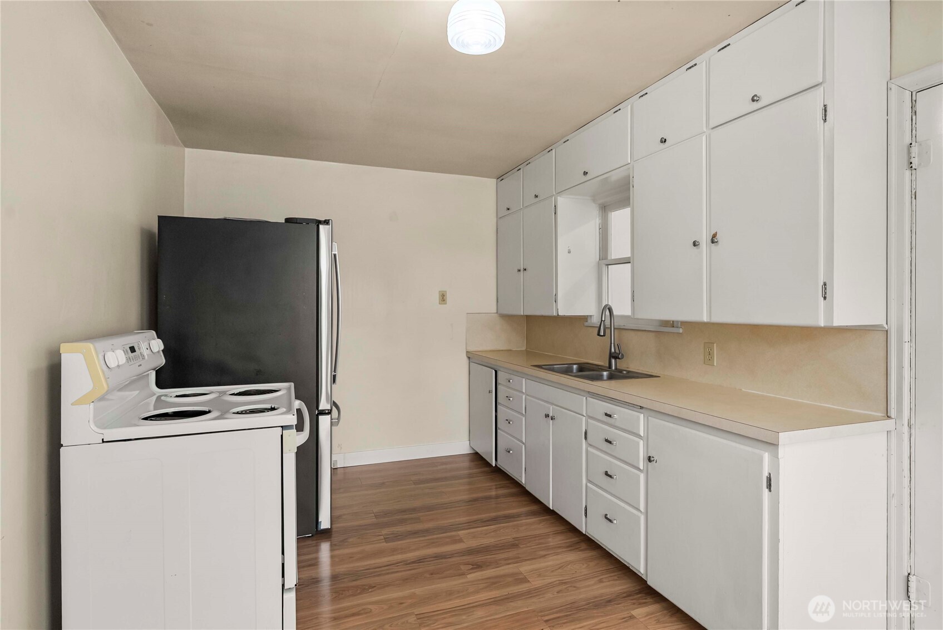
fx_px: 446
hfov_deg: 93.2
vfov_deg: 70.5
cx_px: 472
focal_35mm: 17
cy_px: 315
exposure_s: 1/60
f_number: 7.1
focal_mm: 17
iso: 250
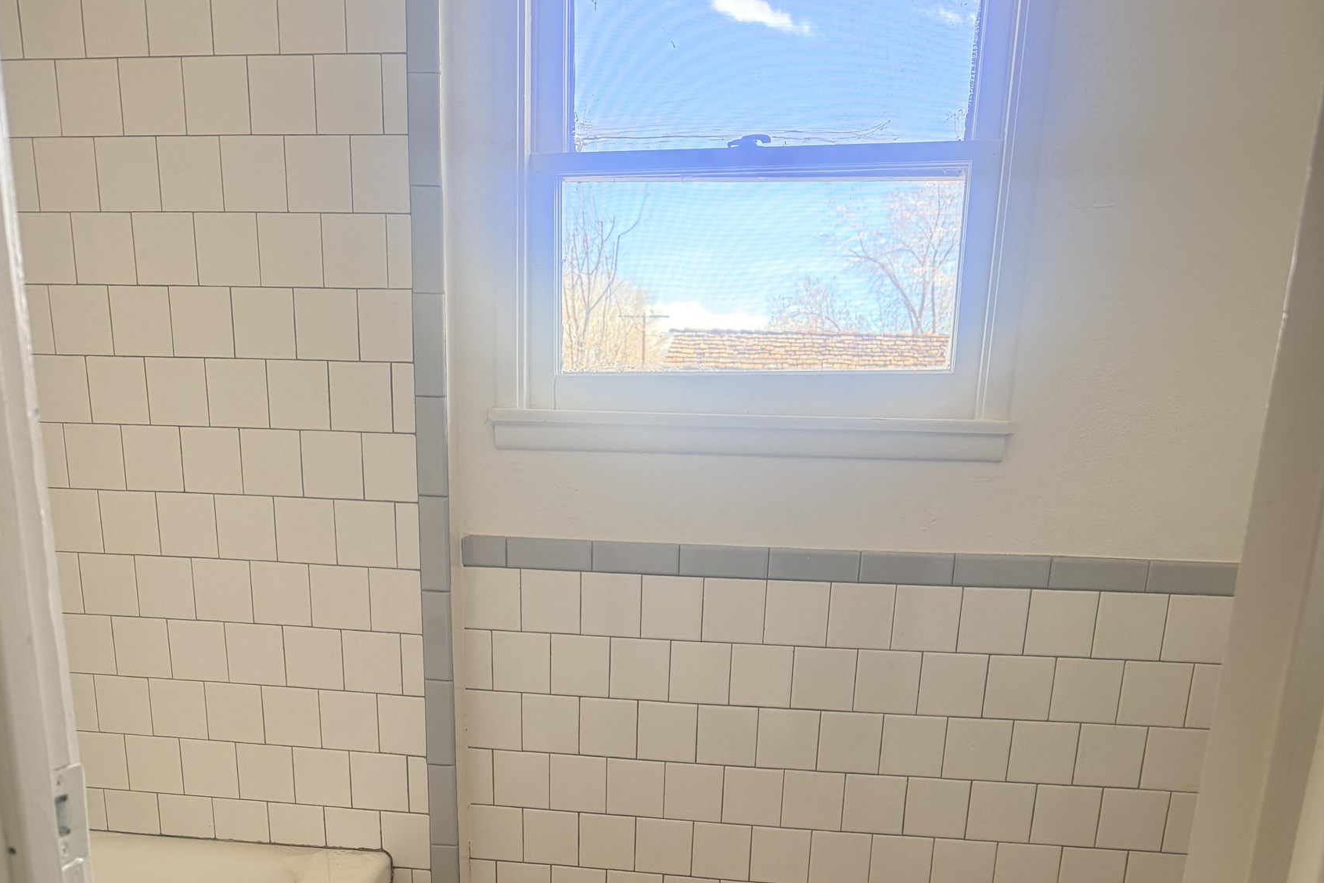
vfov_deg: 35.0
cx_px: 655
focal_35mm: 34
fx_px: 1250
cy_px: 896
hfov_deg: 55.8
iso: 160
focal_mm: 6.76
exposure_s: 1/135
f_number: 1.78
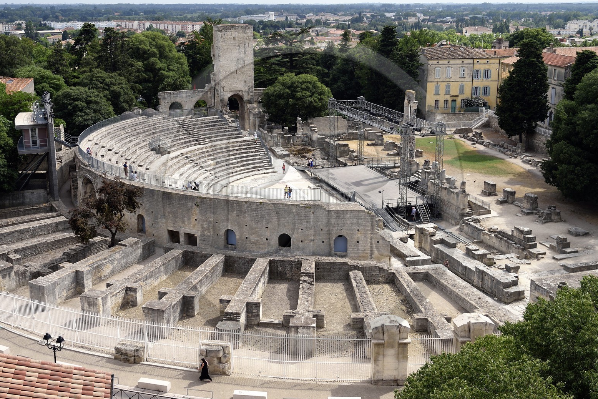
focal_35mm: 37
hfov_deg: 51.9
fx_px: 615
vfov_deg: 36.0
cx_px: 304
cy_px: 195
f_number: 11
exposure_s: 1/250
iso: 200
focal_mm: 36
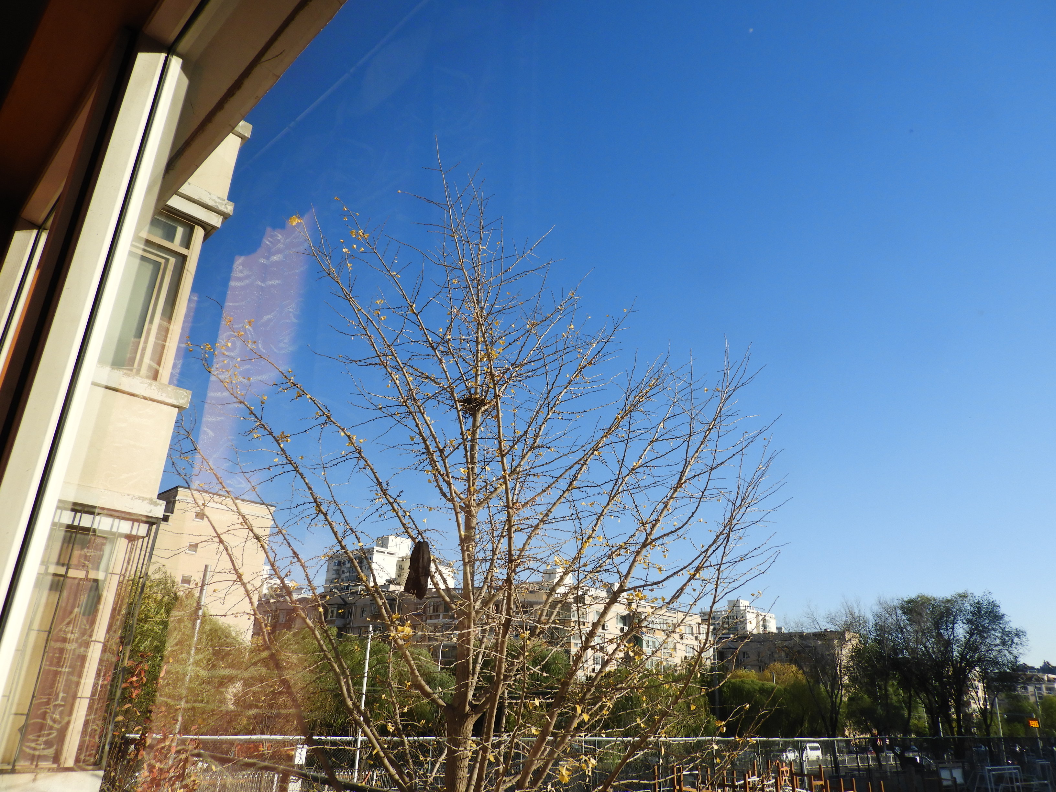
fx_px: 732
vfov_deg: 56.8
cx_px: 528
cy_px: 396
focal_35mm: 24
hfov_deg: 71.6
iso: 100
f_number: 3.3
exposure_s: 1/1000
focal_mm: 4.3
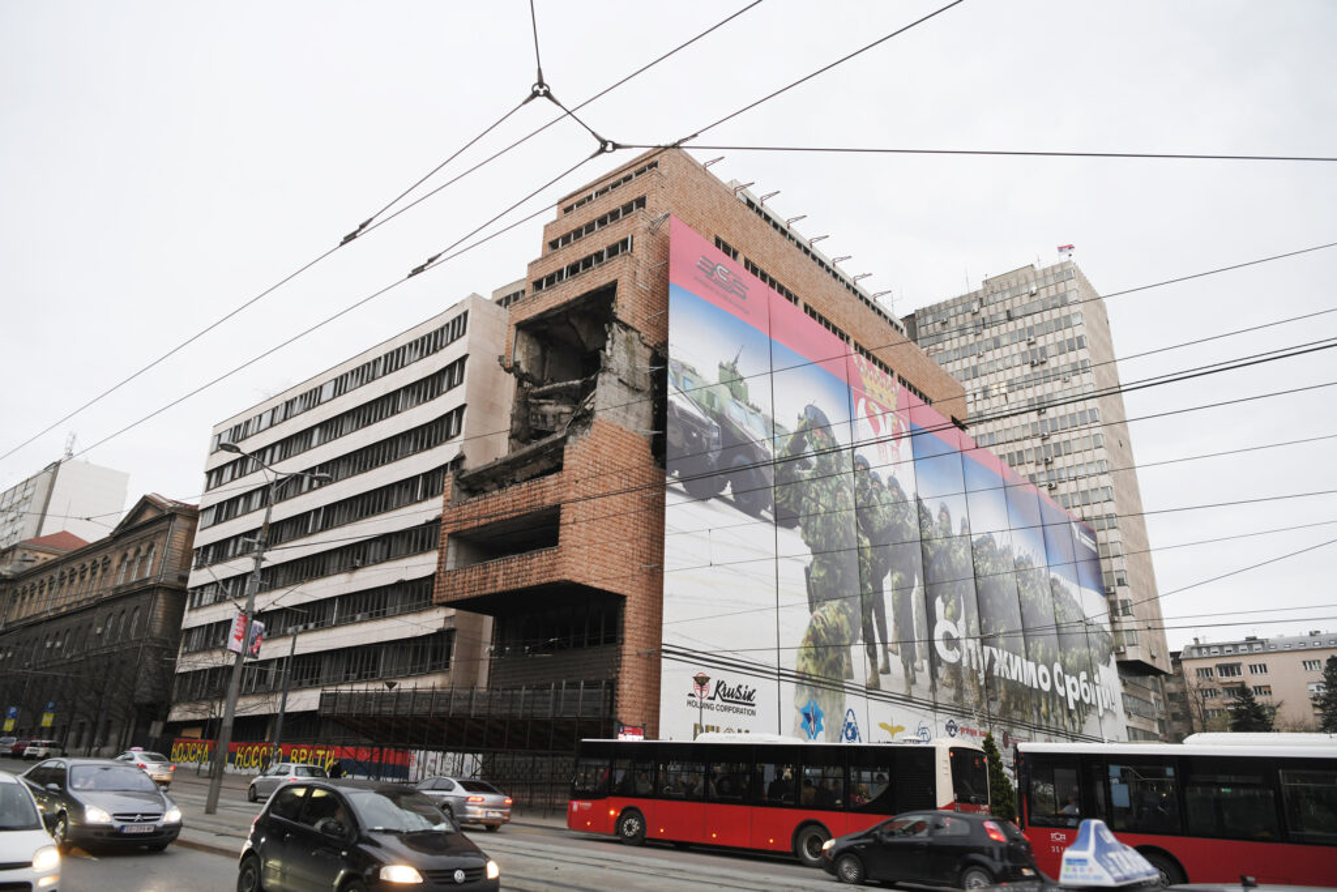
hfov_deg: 73.7
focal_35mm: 24
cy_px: 446
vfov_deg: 53.1
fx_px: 891
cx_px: 668
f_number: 3.5
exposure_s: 1/125
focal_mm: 24
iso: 800
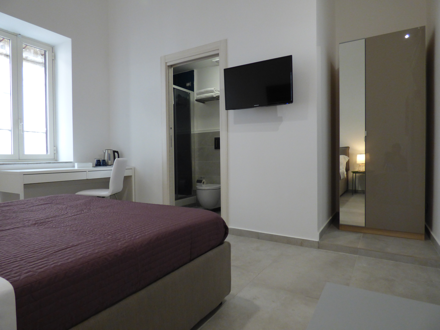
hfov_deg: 81.7
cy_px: 165
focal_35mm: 20
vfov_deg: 66.0
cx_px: 220
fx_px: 254
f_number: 2.8
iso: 250
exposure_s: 1/60
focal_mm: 3.58
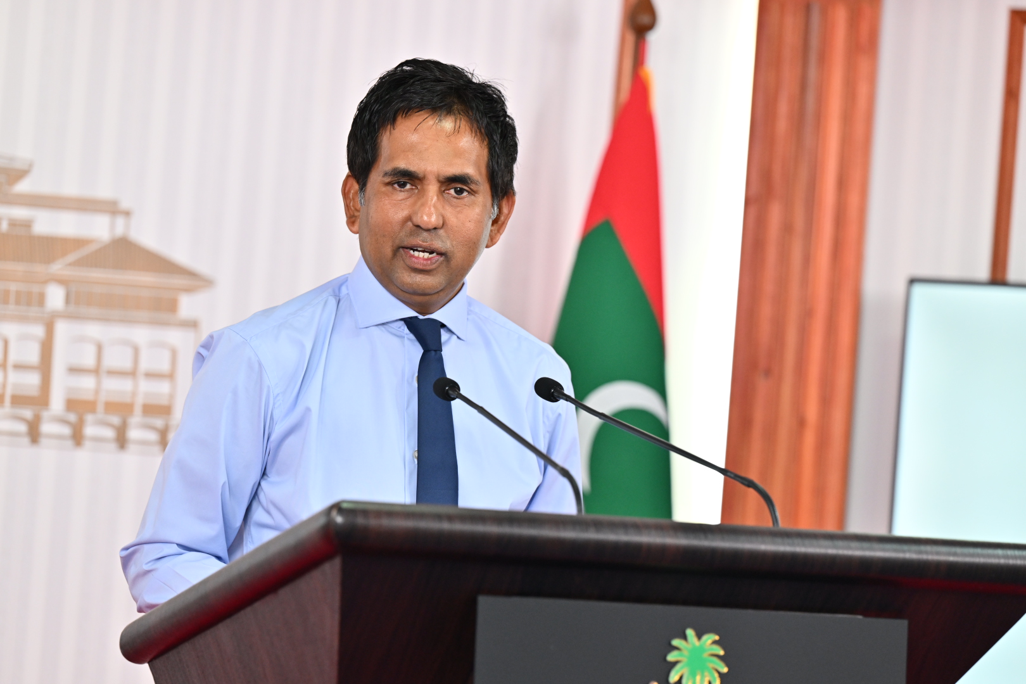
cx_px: 513
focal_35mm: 160
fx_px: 4560
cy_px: 342
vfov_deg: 8.6
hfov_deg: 12.8
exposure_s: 1/200
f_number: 4
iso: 1600
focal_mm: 160
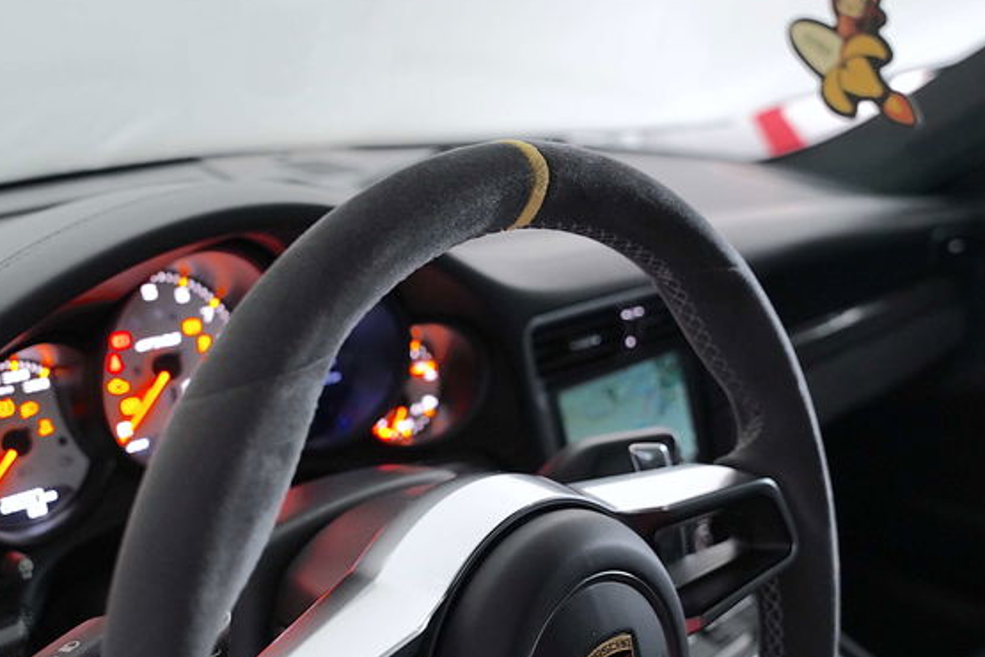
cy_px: 328
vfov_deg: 36.1
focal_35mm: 37
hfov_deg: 51.8
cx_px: 401
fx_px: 1008
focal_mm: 26.6
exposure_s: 1/6
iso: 4000
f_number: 4
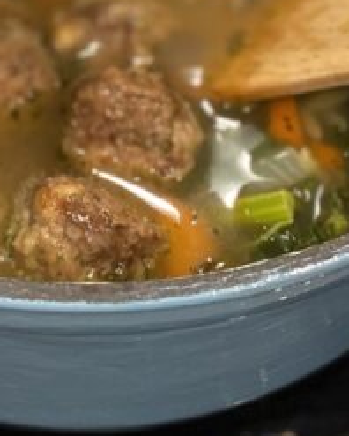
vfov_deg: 17.3
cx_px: 85
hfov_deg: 14.6
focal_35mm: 105
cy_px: -106
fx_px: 1354
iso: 200
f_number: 1.8
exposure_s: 1/60
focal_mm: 4.25
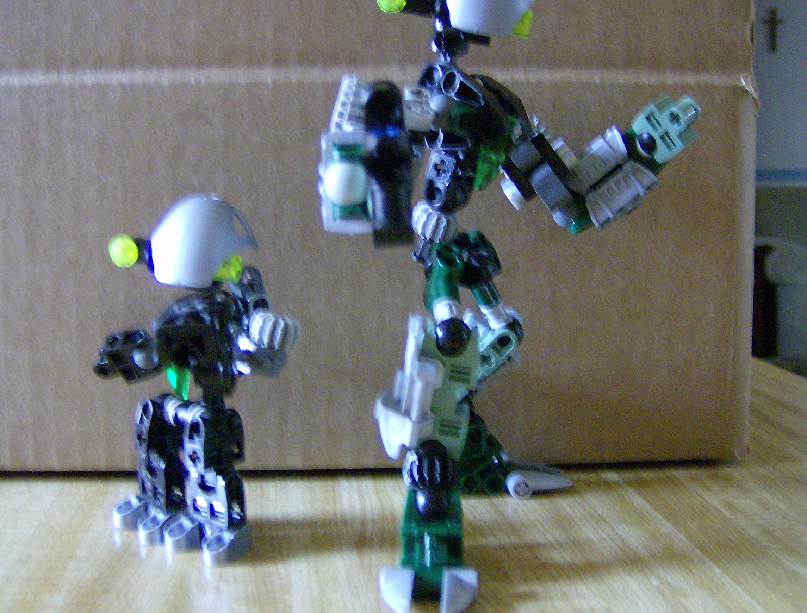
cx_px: 347
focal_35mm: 44
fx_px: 1031
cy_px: 270
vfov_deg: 33.1
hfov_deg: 42.7
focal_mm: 6
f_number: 2.8
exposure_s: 1/14.6
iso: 200
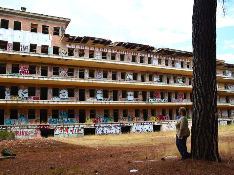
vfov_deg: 46.8
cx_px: 118
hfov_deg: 60.0
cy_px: 89
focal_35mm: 30
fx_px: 203
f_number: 8
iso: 320
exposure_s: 1/80
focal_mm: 18
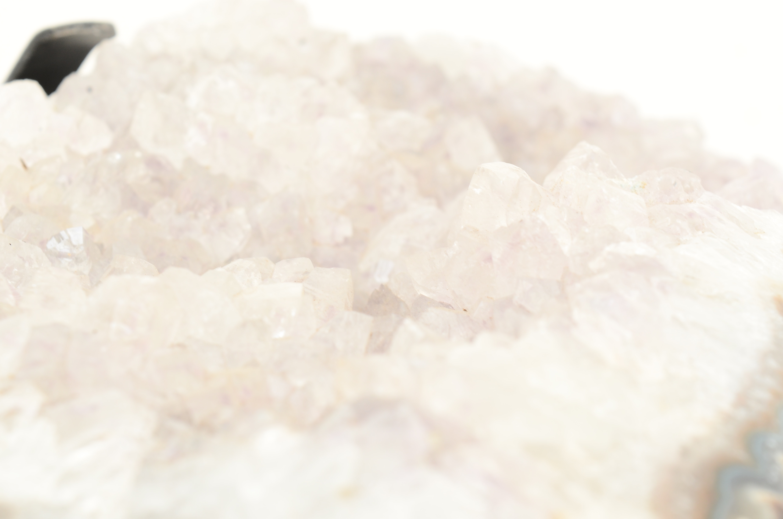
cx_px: 392
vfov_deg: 16.5
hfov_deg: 24.7
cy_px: 260
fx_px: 1791
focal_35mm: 82
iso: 320
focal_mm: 55
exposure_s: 1/80
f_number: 10
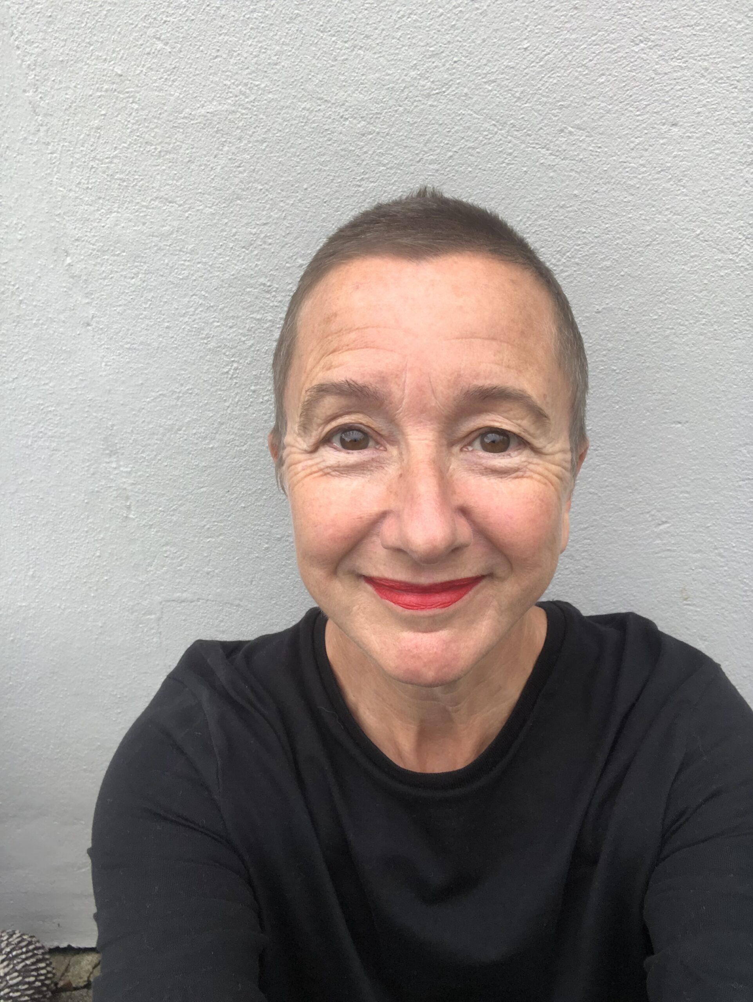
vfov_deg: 56.8
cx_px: 376
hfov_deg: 44.2
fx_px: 927
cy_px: 501
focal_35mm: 32
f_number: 2.2
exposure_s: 1/120
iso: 20
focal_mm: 2.87
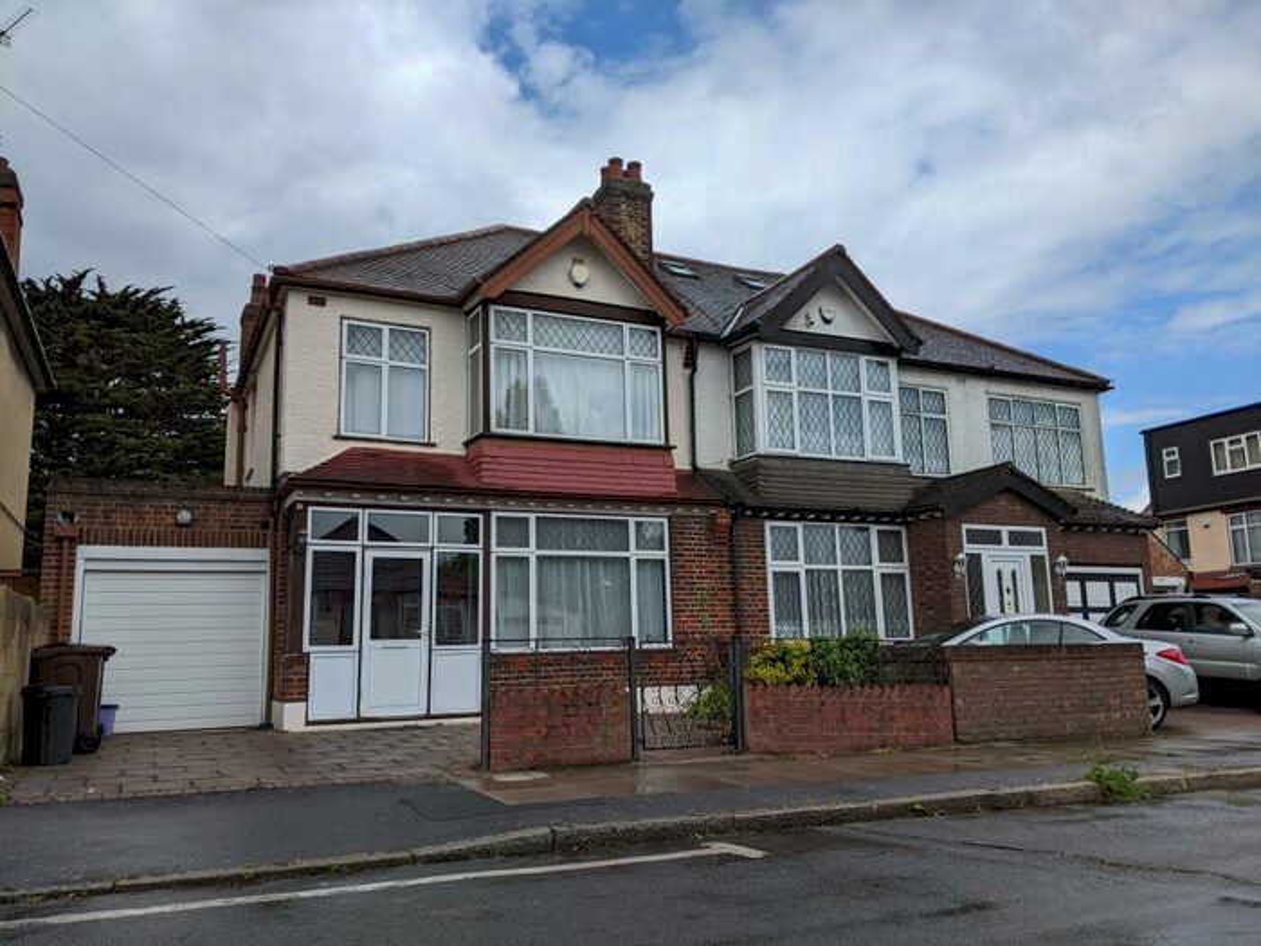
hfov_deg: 65.3
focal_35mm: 27
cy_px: 473
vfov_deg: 51.4
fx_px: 984
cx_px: 630
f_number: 1.8
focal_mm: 4.44
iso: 61
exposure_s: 1/3356
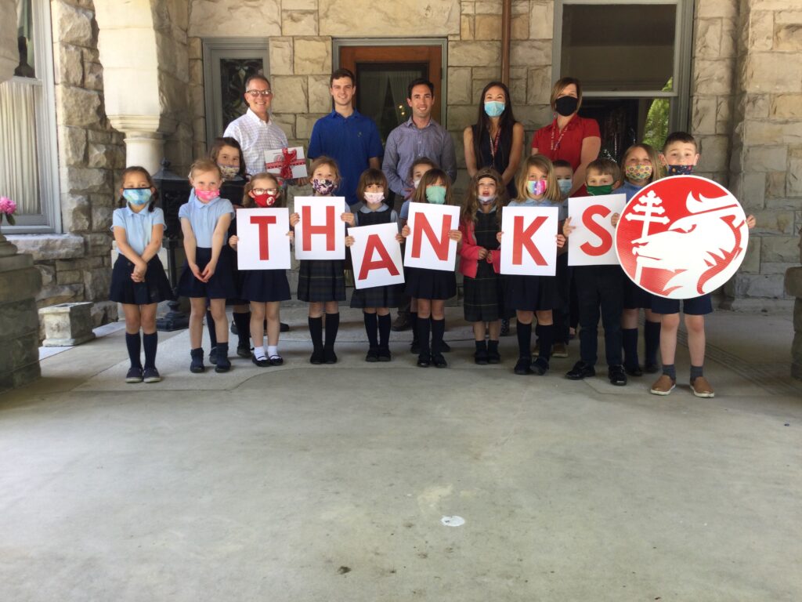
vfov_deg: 45.4
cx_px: 401
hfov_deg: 58.4
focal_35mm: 31
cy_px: 301
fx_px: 718
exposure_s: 1/60
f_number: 2.4
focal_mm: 3.3
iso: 25
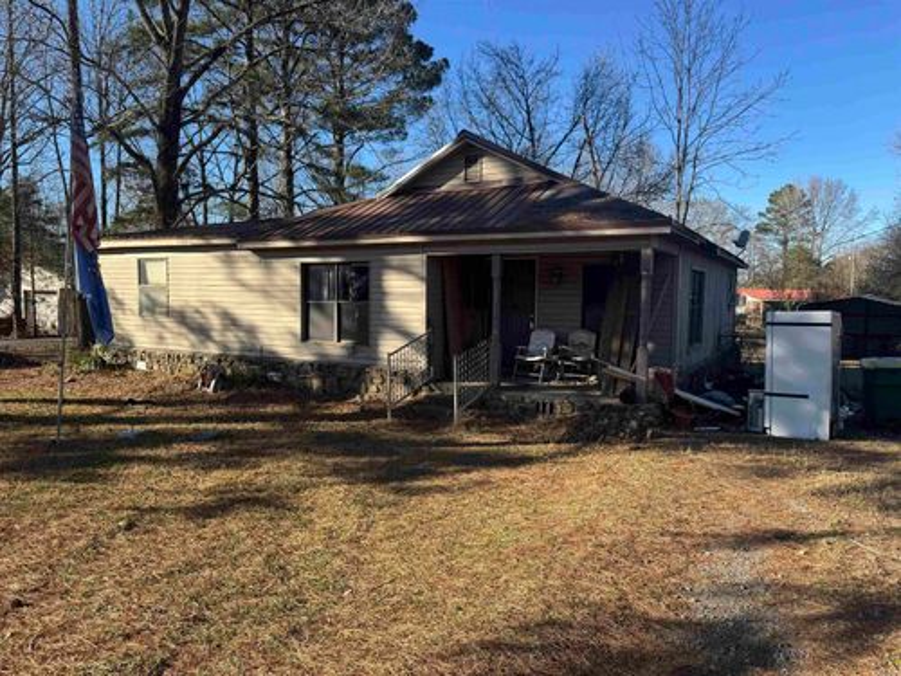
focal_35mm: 24
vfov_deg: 56.8
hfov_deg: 71.6
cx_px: 450
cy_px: 338
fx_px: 625
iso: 80
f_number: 1.78
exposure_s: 1/1678
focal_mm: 6.76
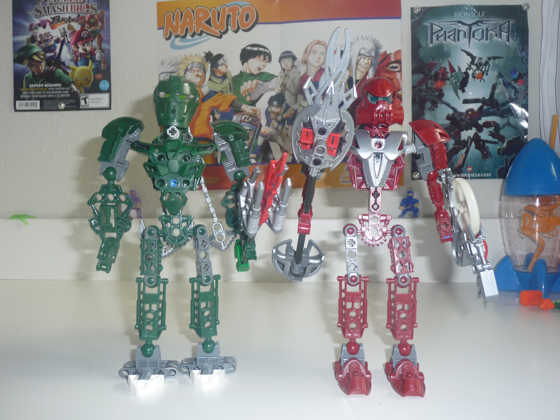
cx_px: 280
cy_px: 210
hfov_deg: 56.8
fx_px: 518
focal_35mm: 32
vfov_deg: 44.2
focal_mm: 5.3
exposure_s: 1/30
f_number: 3.5
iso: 100
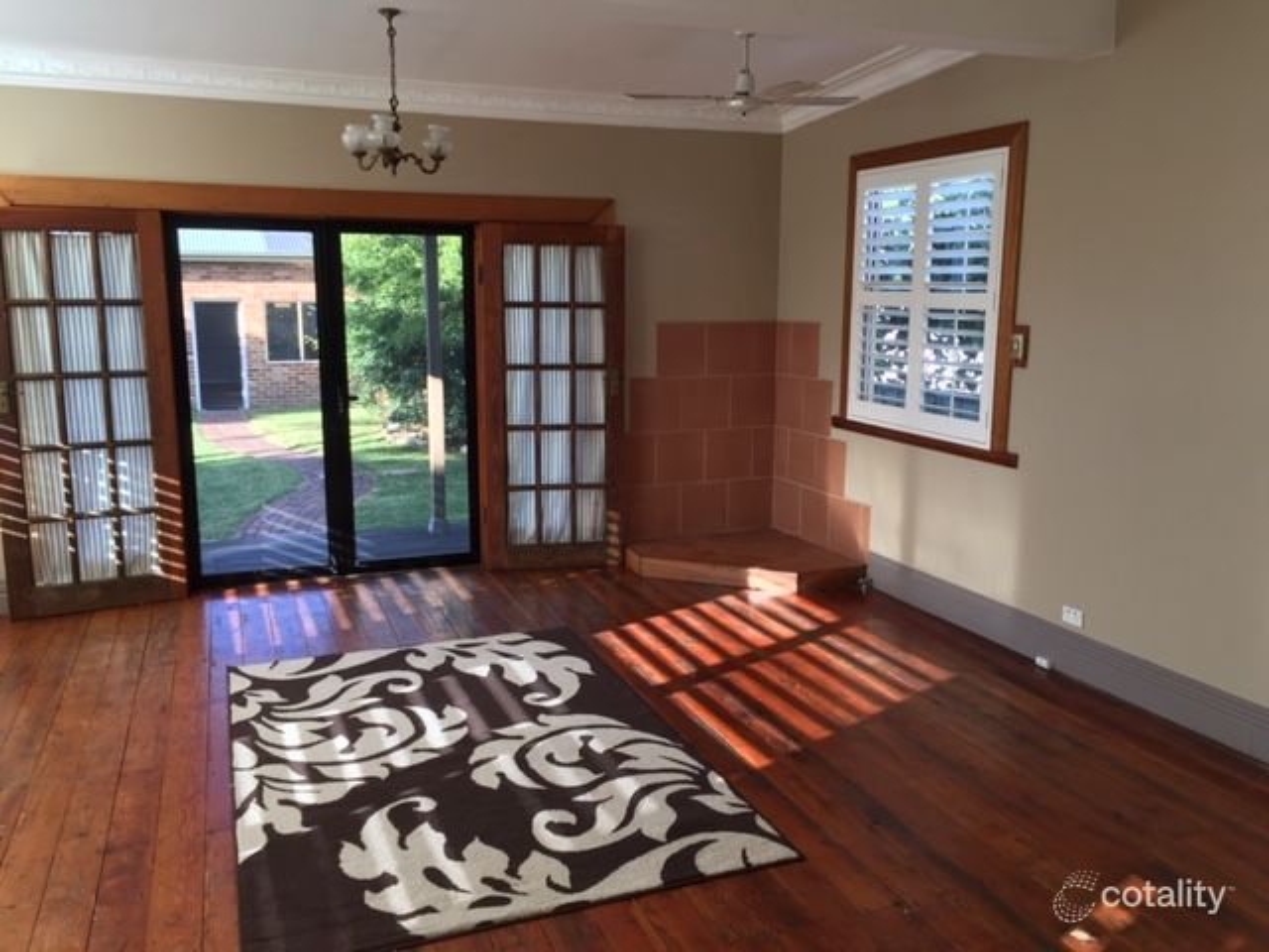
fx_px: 1063
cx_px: 634
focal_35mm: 29
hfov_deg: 61.7
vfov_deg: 48.2
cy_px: 476
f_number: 2.2
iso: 50
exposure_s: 1/100
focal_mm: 4.15
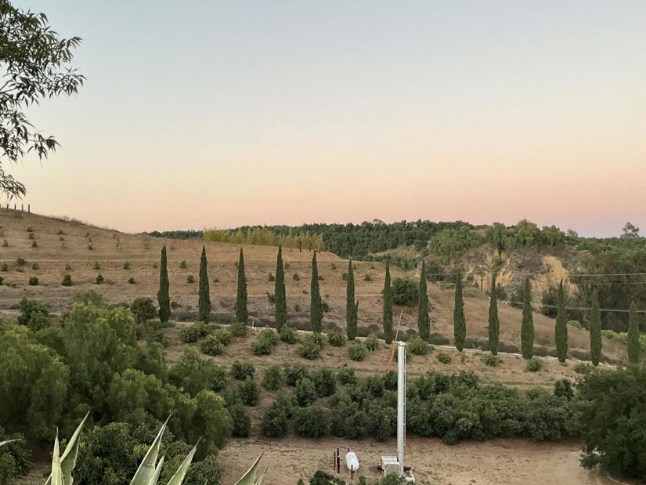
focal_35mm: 36
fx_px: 672
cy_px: 284
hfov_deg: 51.3
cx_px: 308
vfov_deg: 39.5
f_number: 1.8
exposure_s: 1/90
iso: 64
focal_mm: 3
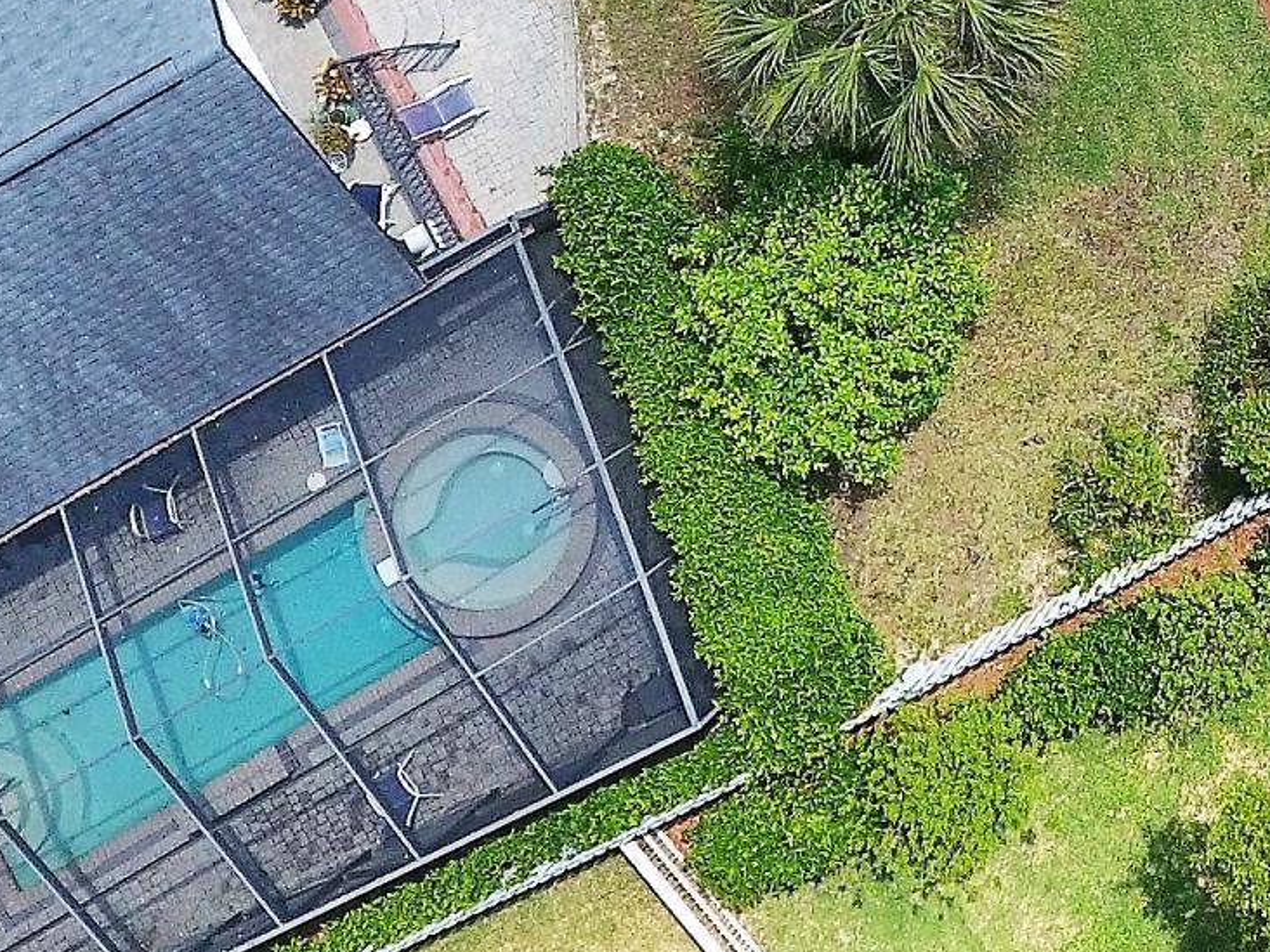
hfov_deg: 21.3
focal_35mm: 82
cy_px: -454
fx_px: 3008
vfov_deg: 16.5
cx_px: 1704
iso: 100
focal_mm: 3.61
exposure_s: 1/538
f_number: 2.8
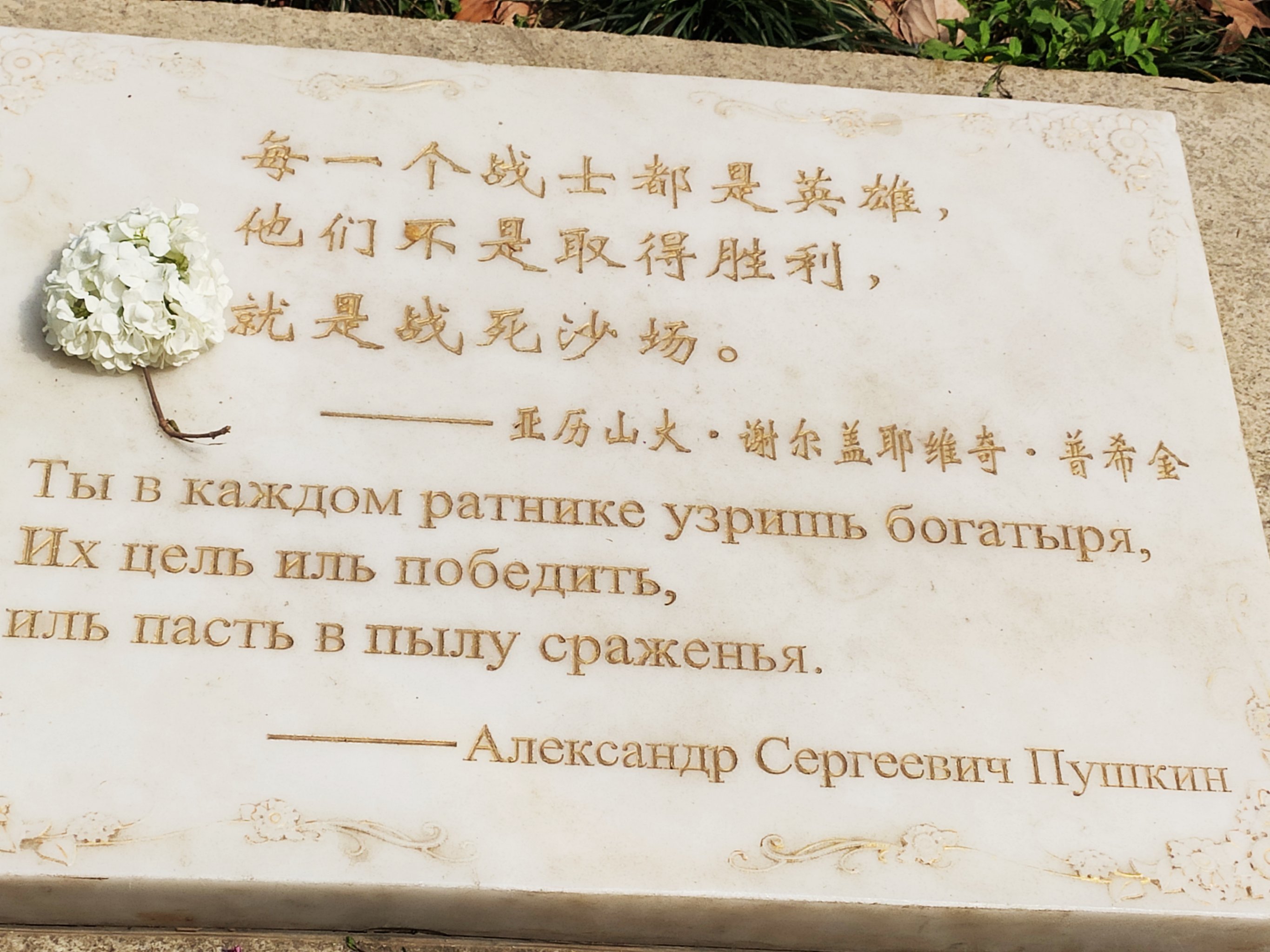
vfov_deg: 54.9
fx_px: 917
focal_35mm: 25
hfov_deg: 69.4
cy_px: 476
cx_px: 635
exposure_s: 1/2500
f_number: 1.79
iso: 113
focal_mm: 4.74
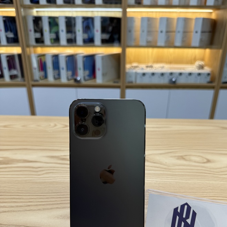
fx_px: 215
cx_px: 116
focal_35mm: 29
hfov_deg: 55.6
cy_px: 142
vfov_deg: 55.0
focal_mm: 6.76
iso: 80
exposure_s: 1/120
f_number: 1.78
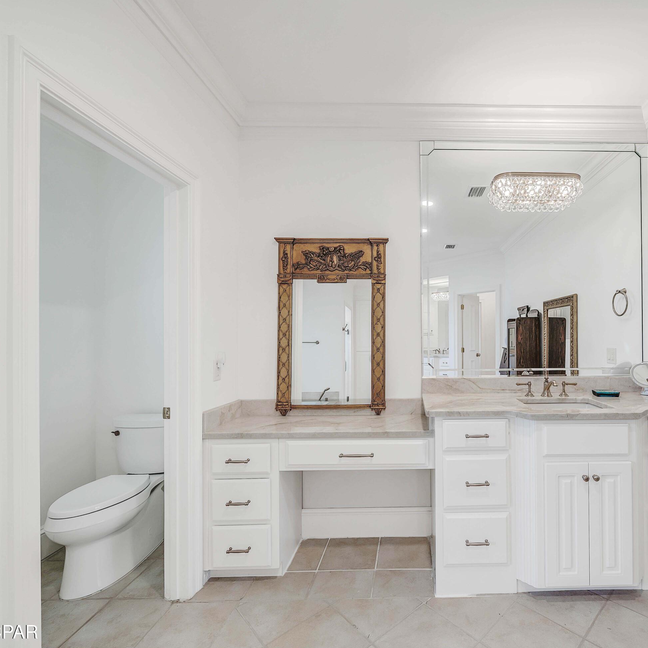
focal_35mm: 17
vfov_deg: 84.0
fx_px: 360
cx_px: 425
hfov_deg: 81.5
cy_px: 330
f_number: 5.6
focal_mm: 13
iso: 100
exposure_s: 1/13
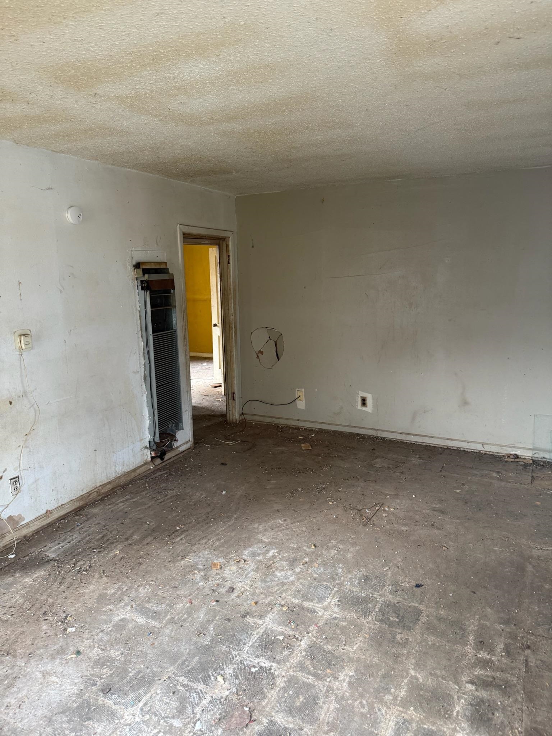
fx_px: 510
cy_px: 368
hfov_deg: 56.8
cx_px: 276
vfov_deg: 71.6
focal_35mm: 24
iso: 200
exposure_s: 1/65
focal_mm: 6.76
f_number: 1.78
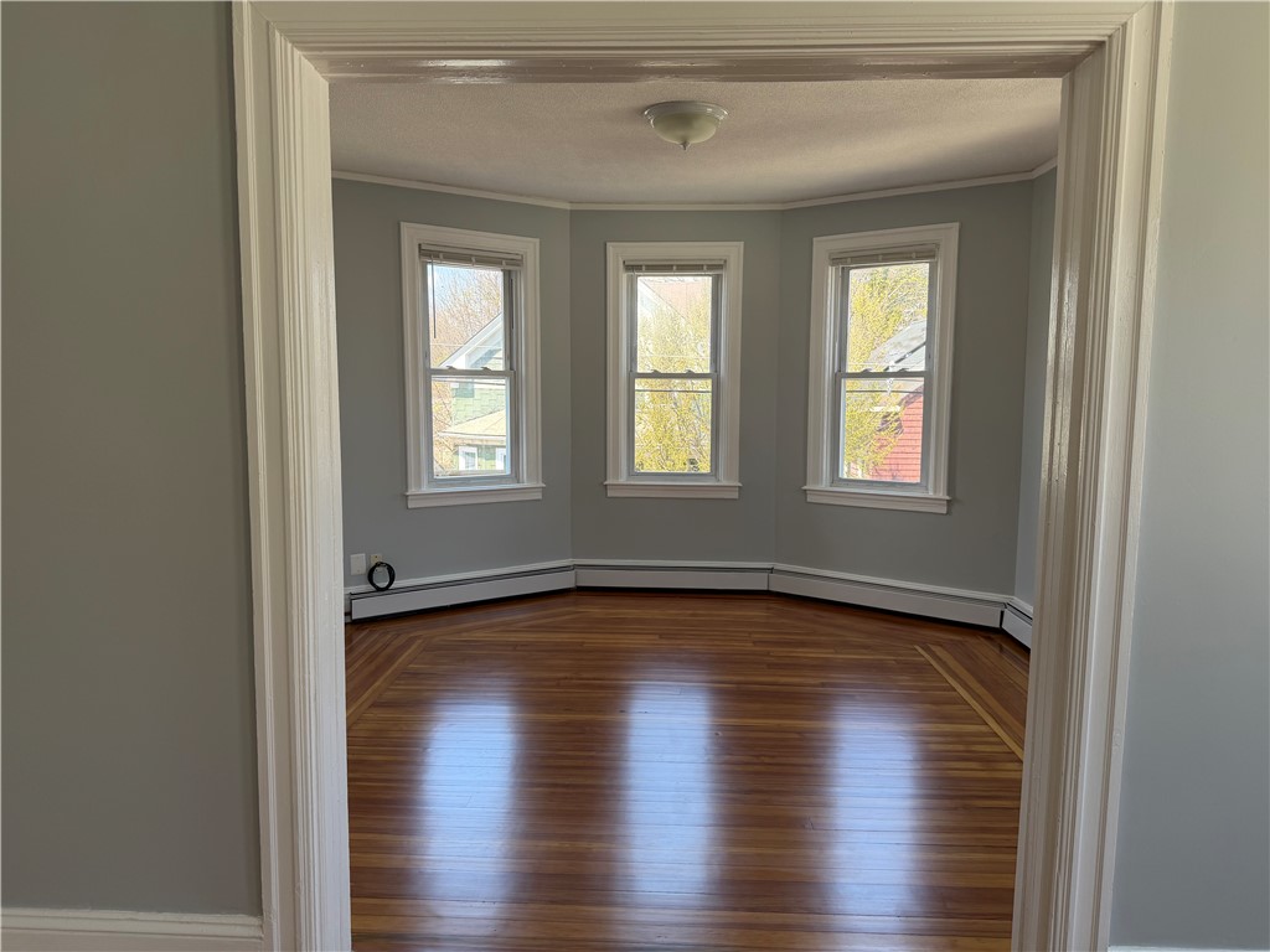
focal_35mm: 24
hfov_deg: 71.6
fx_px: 881
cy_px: 476
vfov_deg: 56.8
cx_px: 635
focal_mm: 6.76
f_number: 1.78
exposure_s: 1/260
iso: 80
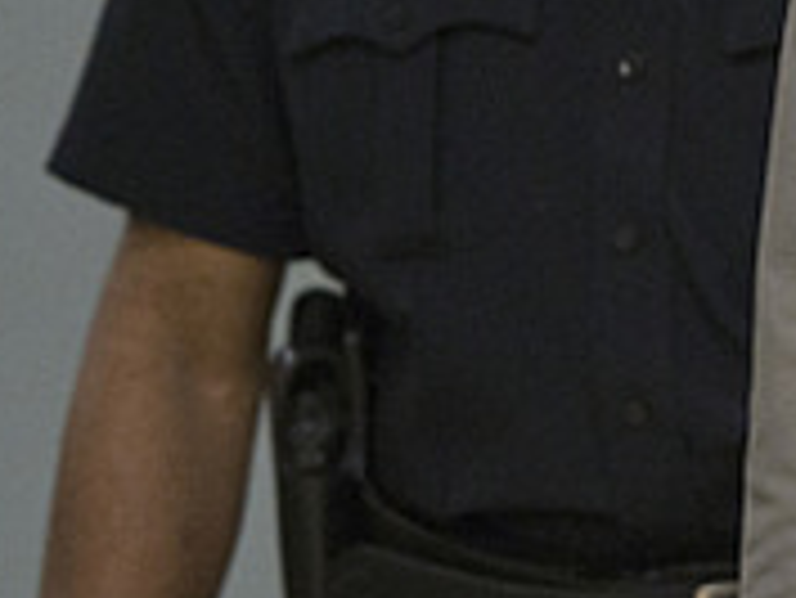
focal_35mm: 571
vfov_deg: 2.6
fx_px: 13139
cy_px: -274
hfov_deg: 3.5
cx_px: 1363
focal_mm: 135
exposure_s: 1/125
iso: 2500
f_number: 2.8
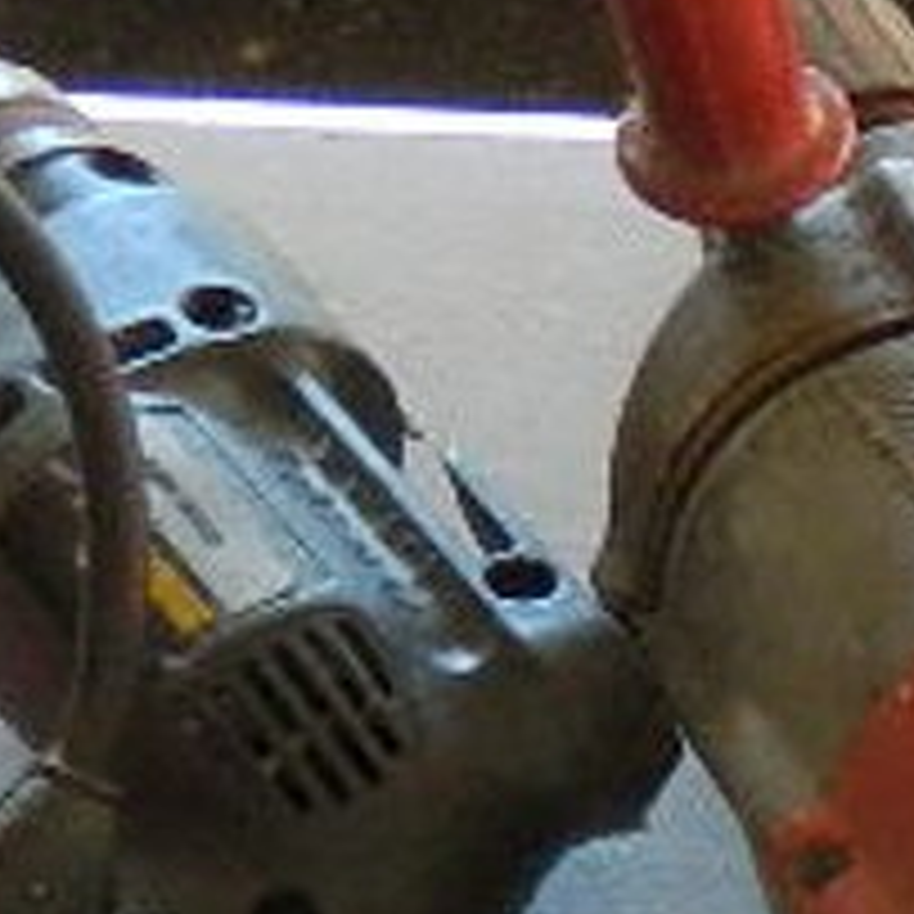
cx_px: 2037
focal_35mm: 165
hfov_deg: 9.6
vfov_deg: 9.3
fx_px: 4929
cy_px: 2267
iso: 280
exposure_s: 1/30
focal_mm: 4.5
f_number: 3.1
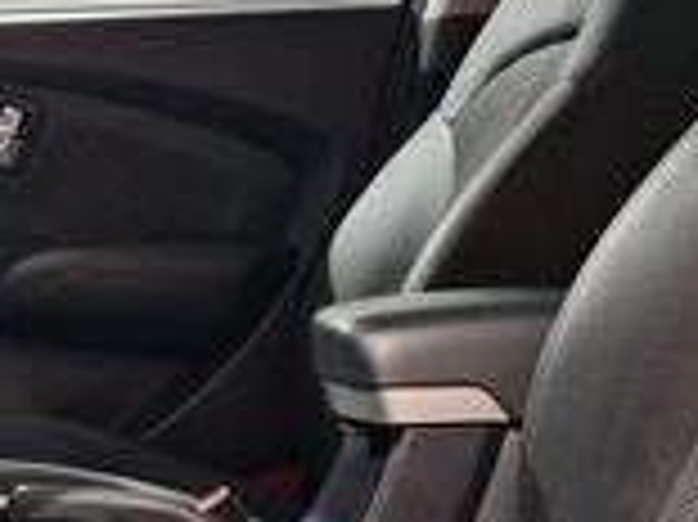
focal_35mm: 95
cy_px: 410
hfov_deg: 20.0
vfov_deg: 15.5
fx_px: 1914
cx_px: -5
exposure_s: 1/100
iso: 640
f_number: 1.8
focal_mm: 5.4
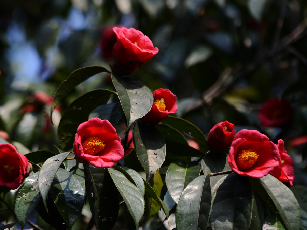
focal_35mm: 246
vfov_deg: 6.0
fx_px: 2181
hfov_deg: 8.0
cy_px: 115
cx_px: 139
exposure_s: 1/1600
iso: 250
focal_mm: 150
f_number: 4
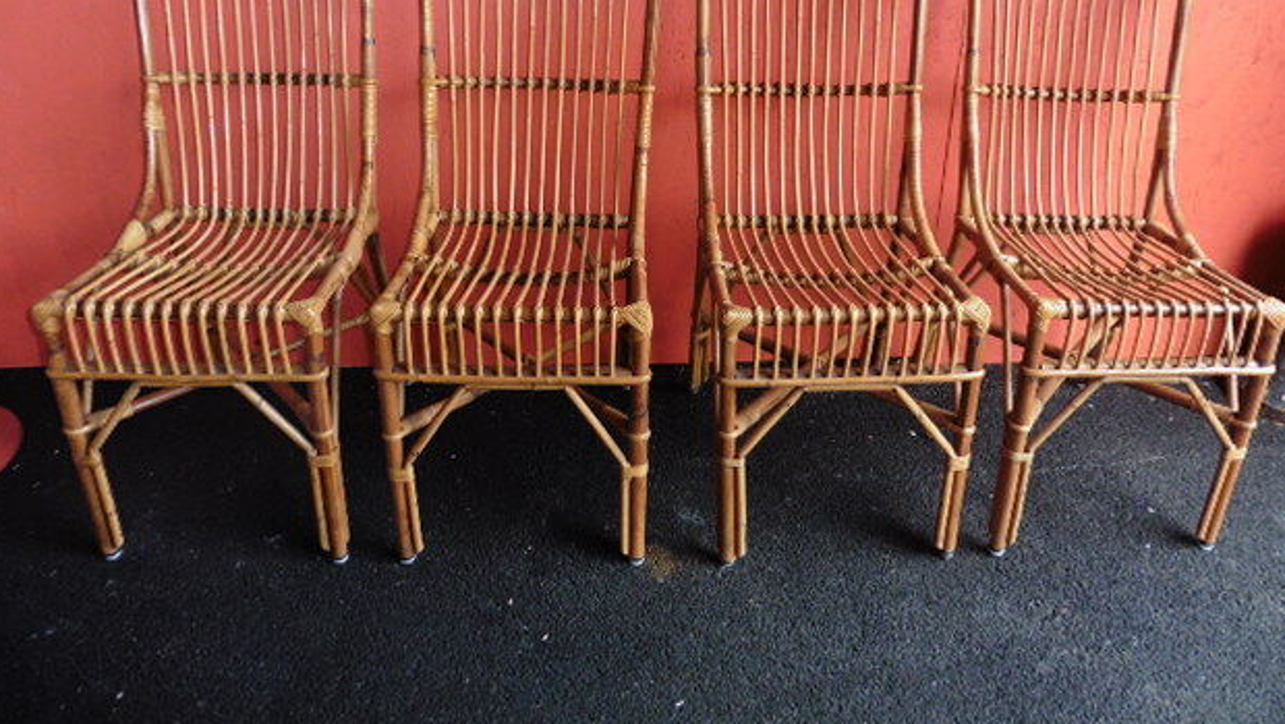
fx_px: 920
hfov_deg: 69.8
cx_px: 653
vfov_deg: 42.2
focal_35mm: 27
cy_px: 230
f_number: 3.3
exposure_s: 1/60
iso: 250
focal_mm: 4.3
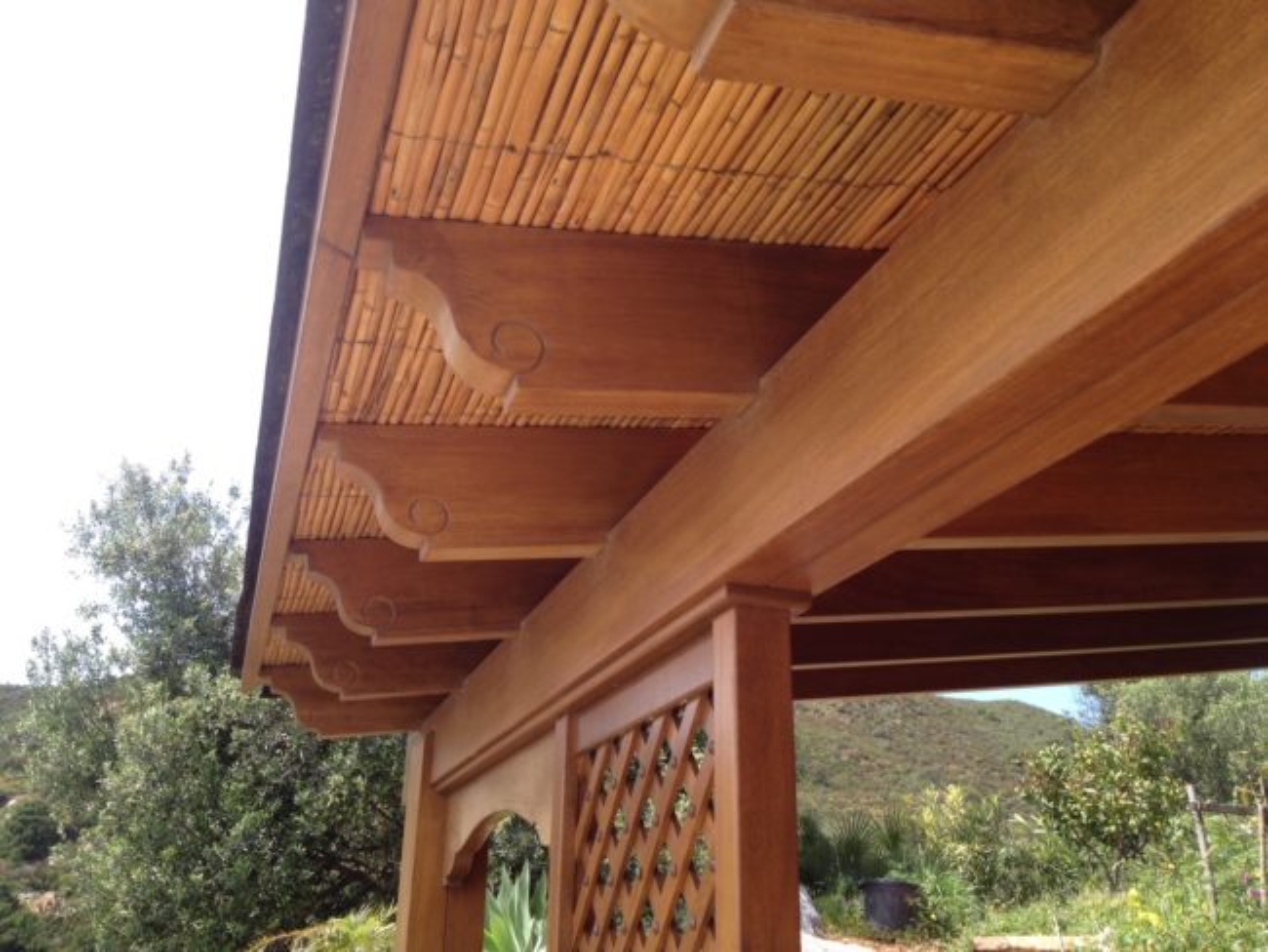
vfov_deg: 40.7
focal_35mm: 35
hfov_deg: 52.6
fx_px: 1283
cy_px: 476
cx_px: 634
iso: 50
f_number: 2.4
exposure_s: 1/480
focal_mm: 4.28
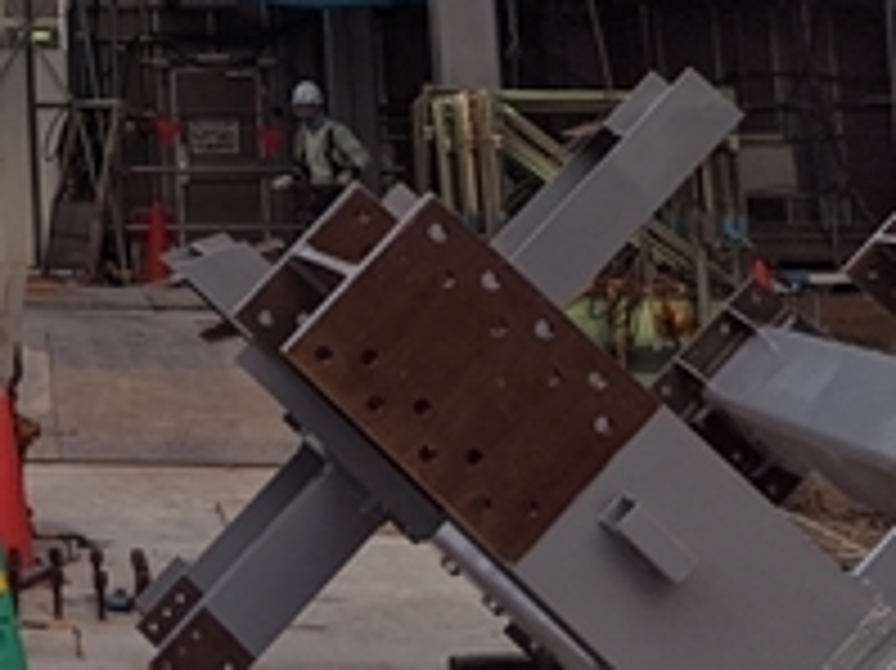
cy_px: -306
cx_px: -374
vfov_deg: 15.7
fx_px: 2251
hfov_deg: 20.0
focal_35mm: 87
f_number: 1.8
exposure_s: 1/451
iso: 62
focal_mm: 4.44
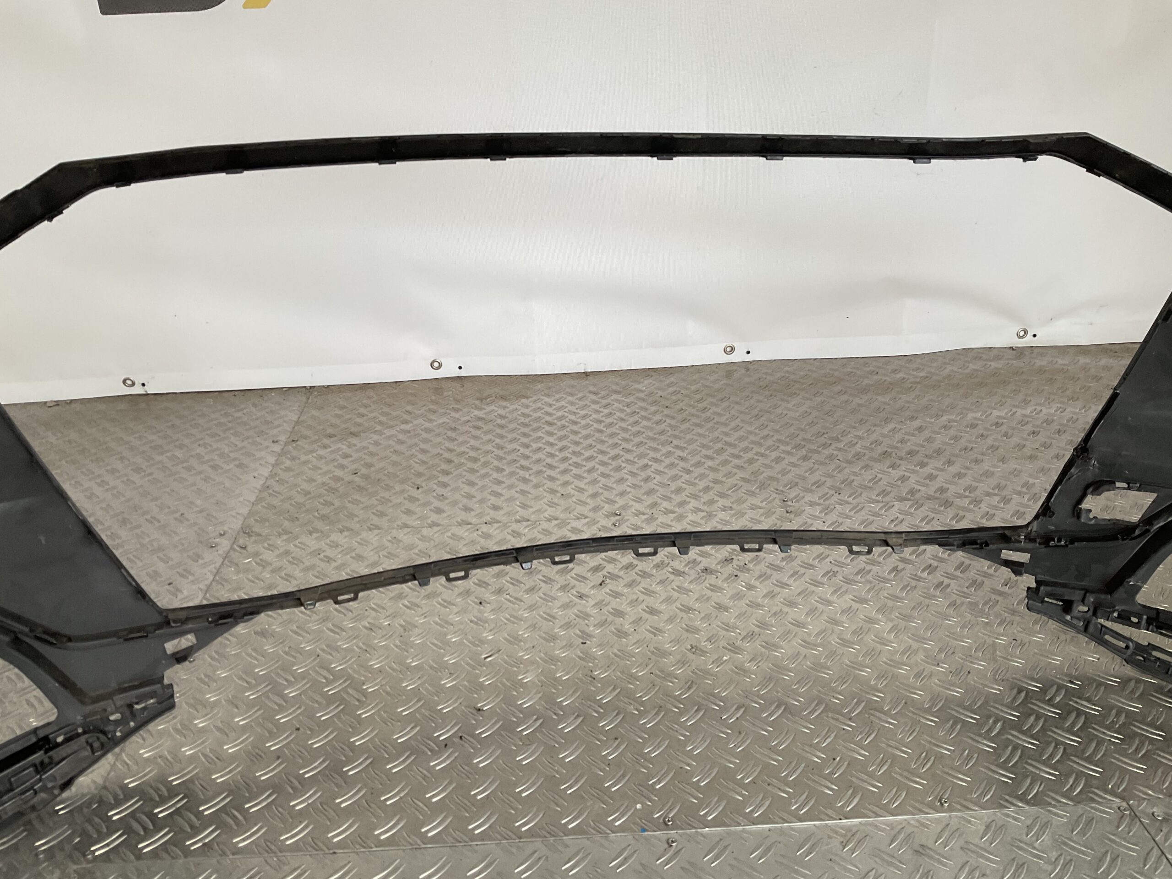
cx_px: 586
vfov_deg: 48.2
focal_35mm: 29
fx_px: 982
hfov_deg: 61.7
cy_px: 440
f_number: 1.8
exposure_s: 1/50
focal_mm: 3
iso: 40
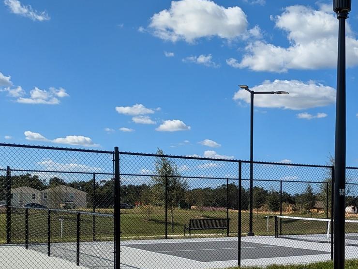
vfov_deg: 26.6
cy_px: 212
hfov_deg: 33.8
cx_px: 317
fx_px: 559
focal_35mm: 54
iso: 46
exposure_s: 1/2370
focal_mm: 5.43
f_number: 1.89
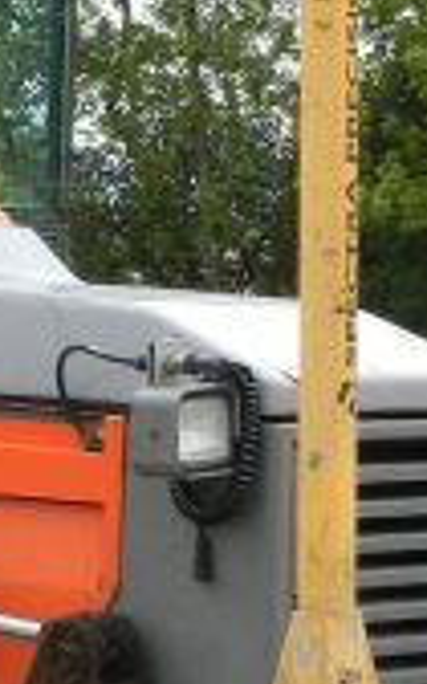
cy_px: 277
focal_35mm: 227
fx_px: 4227
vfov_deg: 9.2
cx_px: -28
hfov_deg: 5.8
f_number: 4.2
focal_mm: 8.2
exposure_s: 1/250
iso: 160
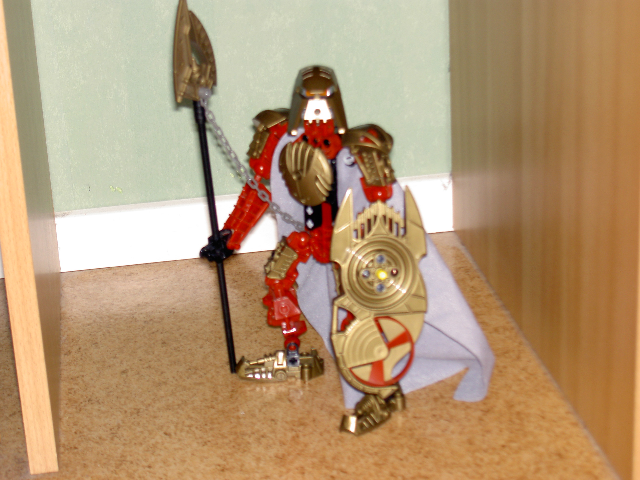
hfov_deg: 23.3
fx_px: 1553
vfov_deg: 17.6
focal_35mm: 84
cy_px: 240
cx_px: 320
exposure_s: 1/80
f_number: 4.1
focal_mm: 17.4
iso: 100
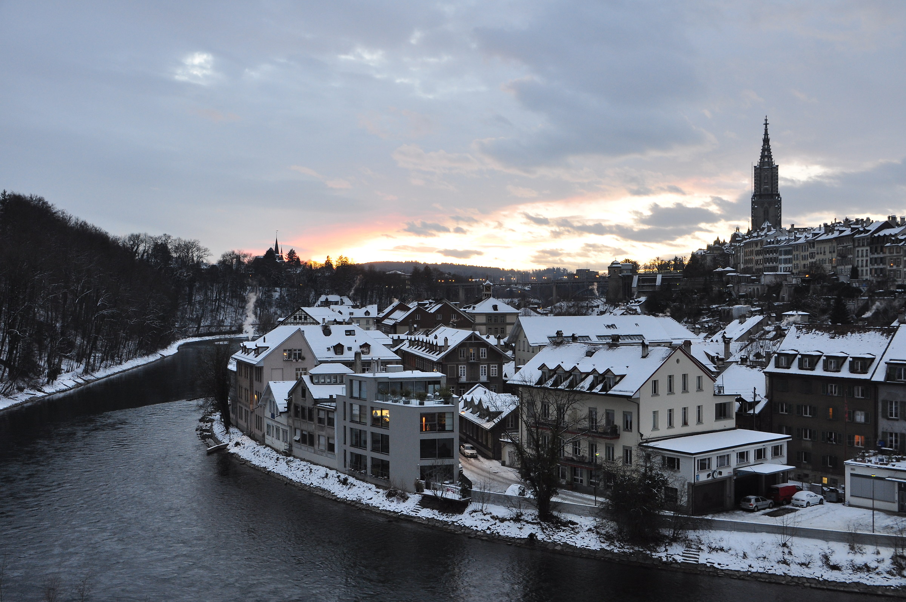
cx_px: 453
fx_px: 943
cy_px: 301
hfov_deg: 51.3
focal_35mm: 38
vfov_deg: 35.4
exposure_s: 1/15
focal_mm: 25
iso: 500
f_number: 6.3
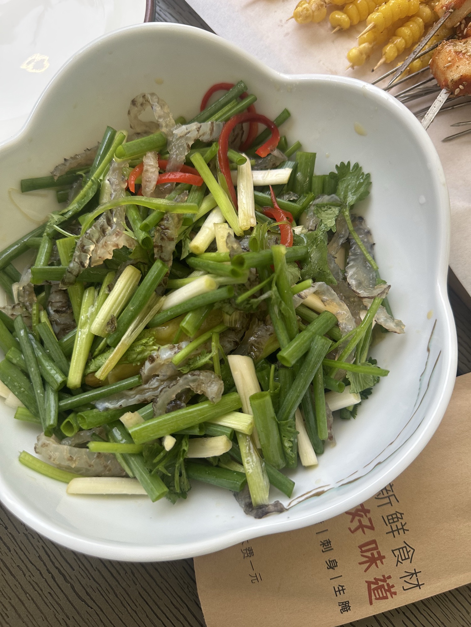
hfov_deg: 56.8
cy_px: 314
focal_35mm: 24
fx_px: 435
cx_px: 236
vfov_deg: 71.6
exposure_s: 1/121
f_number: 1.78
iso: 200
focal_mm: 6.86
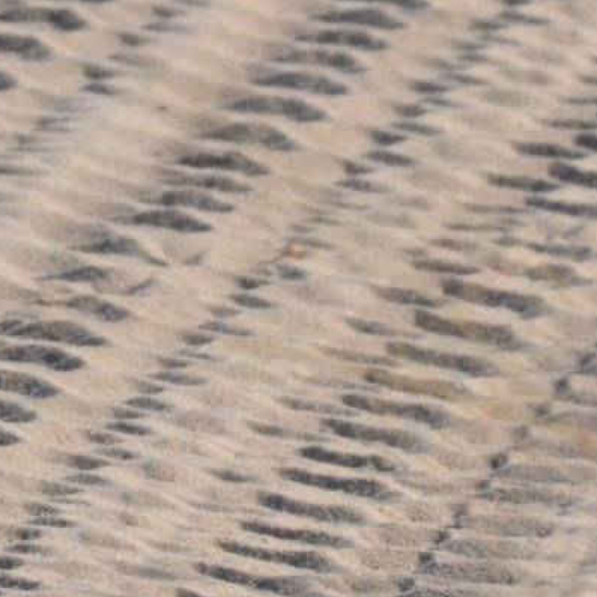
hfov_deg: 1.1
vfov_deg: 1.1
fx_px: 30029
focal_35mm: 1539
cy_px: 723
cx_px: 283
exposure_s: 1/3200
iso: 2500
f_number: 14
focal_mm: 300
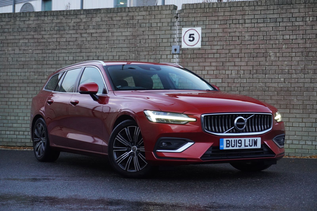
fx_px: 647
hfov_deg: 27.5
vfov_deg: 18.5
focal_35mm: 74
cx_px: 158
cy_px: 106
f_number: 5.6
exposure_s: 1/160
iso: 1250
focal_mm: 49
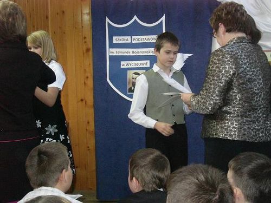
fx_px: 470
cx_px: 136
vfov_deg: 24.4
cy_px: 102
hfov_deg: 32.2
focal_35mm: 60
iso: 400
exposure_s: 1/60
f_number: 3.7
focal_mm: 10
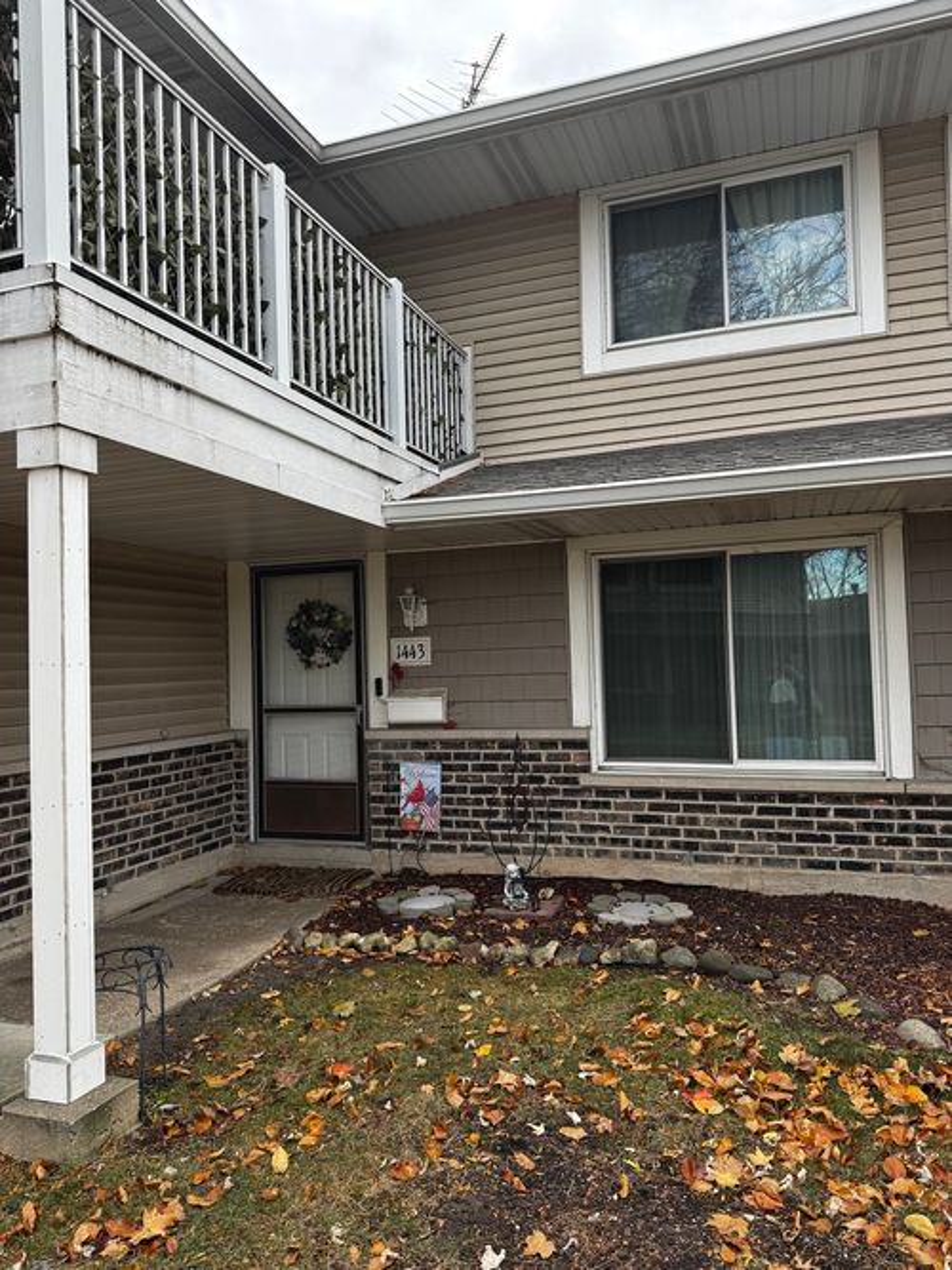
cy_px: 635
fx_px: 880
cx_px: 476
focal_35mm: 24
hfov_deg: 56.8
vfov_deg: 71.6
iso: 64
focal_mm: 6.76
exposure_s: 1/255
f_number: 1.78
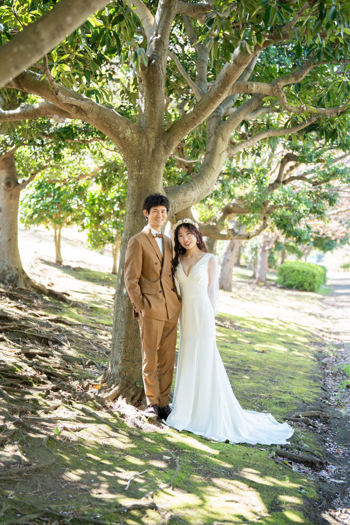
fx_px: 729
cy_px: 262
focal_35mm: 50
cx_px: 175
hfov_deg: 27.0
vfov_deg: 39.6
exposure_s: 1/200
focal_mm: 50
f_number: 2
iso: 200
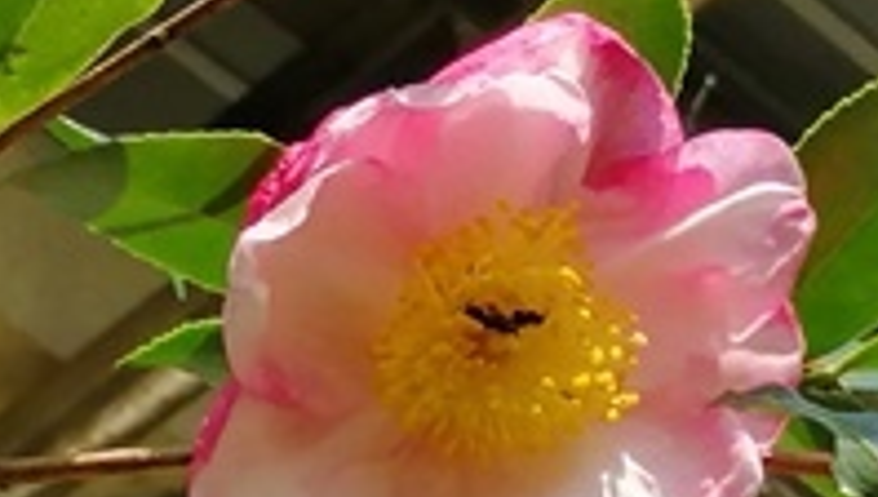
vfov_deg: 4.9
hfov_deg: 8.7
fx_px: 5758
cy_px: 337
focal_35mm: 247
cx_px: 151
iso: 50
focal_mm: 3.81
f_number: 2.2
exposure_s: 1/824
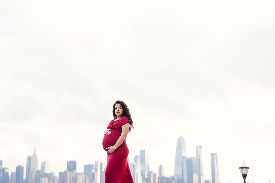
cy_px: 72
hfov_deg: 32.8
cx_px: 115
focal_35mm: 61
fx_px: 466
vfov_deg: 22.2
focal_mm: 40
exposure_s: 1/320
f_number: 3.2
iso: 125
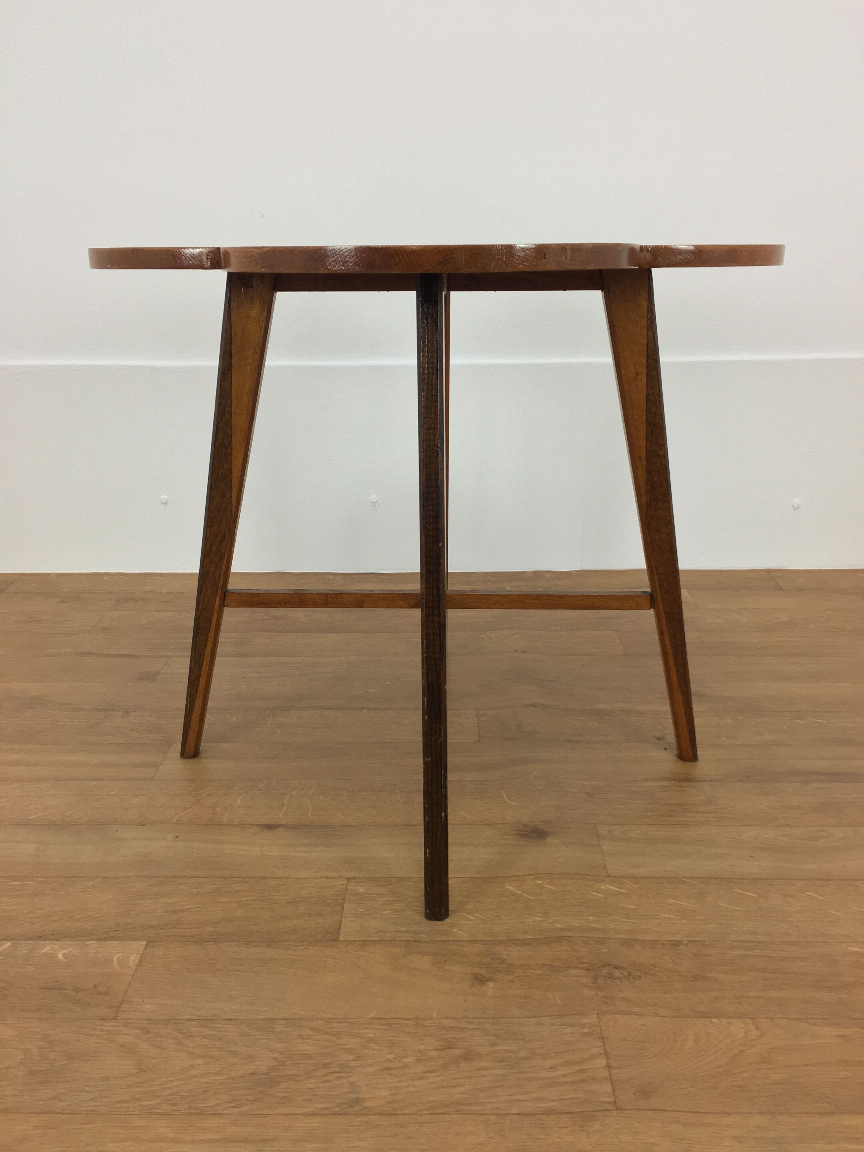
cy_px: 576
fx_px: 965
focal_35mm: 29
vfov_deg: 61.7
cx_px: 432
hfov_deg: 48.2
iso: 50
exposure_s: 1/33
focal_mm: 4.15
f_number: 2.2
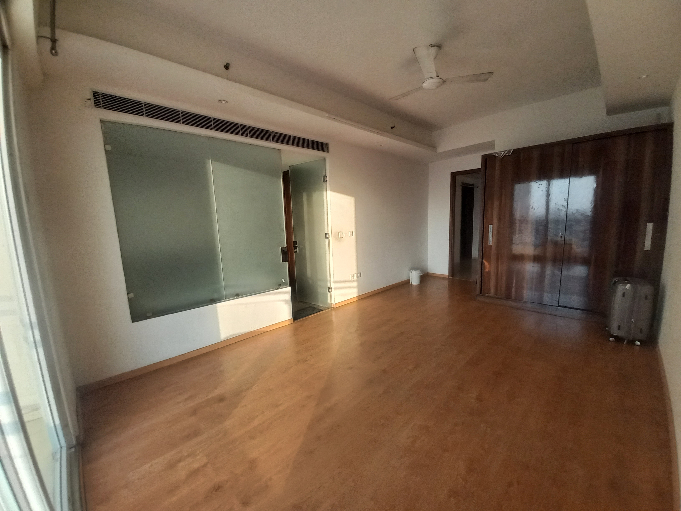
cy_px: 256
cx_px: 340
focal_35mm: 13
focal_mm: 1.42
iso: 64
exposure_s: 1/50
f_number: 2.2
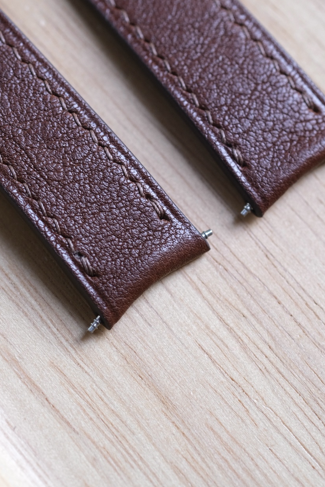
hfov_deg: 10.6
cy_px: 140
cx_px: 205
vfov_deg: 15.8
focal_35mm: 129
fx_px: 1747
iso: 800
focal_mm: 60
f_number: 4
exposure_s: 1/100
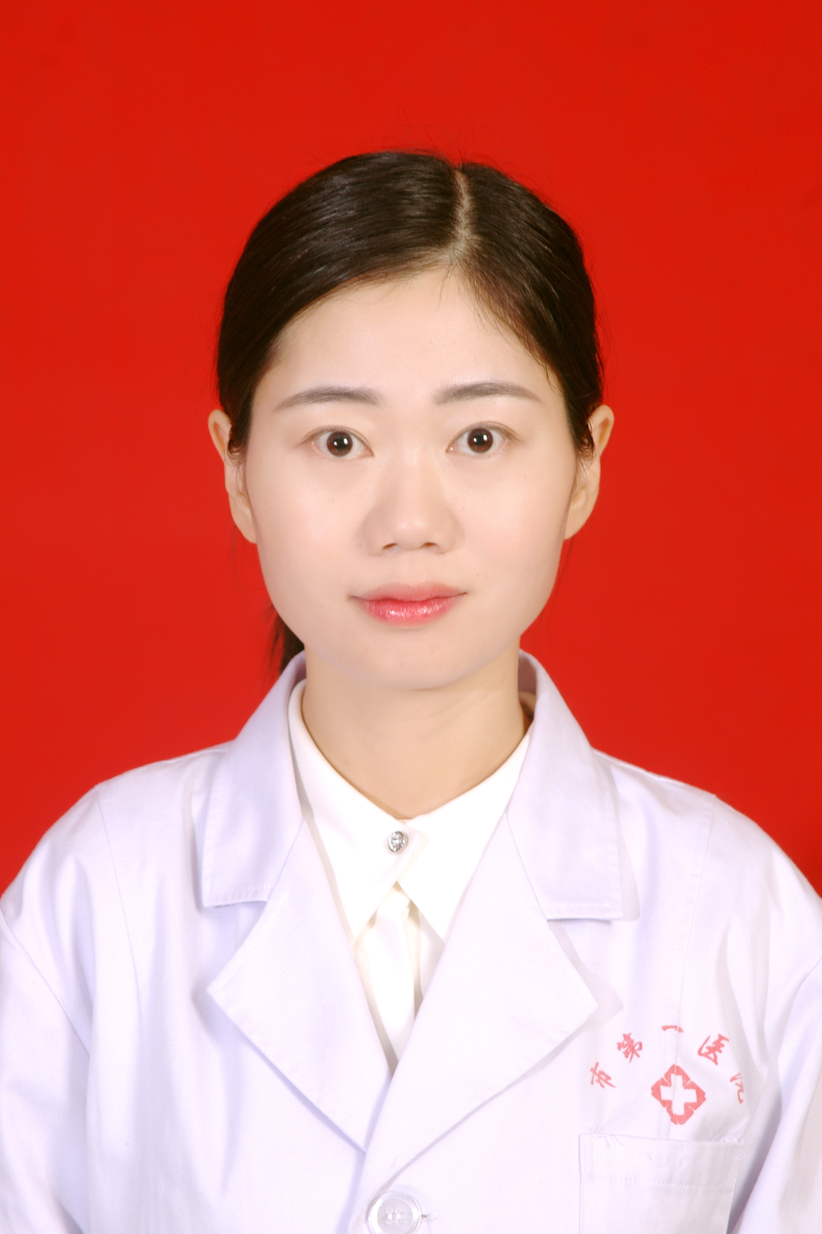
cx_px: 412
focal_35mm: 148
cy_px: 615
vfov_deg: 13.9
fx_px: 5069
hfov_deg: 9.3
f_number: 5.6
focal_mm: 98
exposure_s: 1/60
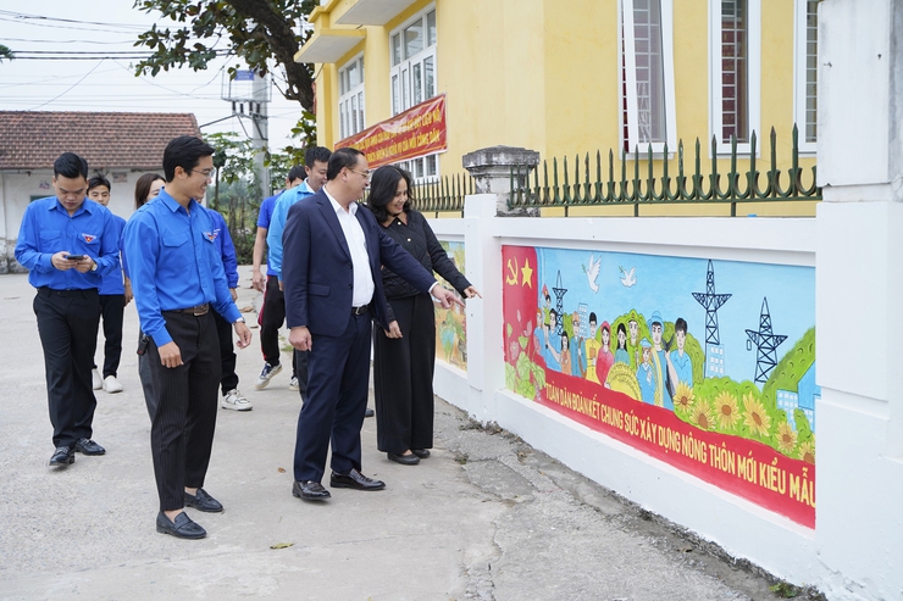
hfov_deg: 46.4
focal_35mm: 42
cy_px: 300
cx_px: 452
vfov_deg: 31.9
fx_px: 1053
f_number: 4
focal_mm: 42
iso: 320
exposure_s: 1/400
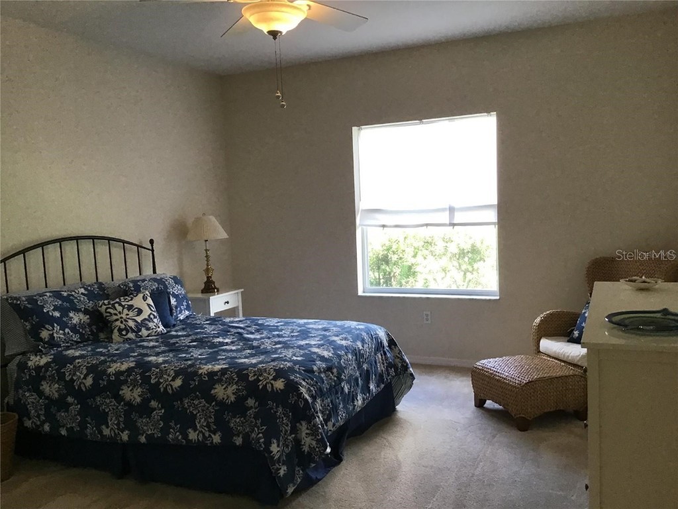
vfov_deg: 45.4
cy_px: 254
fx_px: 607
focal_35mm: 31
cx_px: 339
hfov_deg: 58.4
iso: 50
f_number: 2.4
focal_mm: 3.3
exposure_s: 1/30
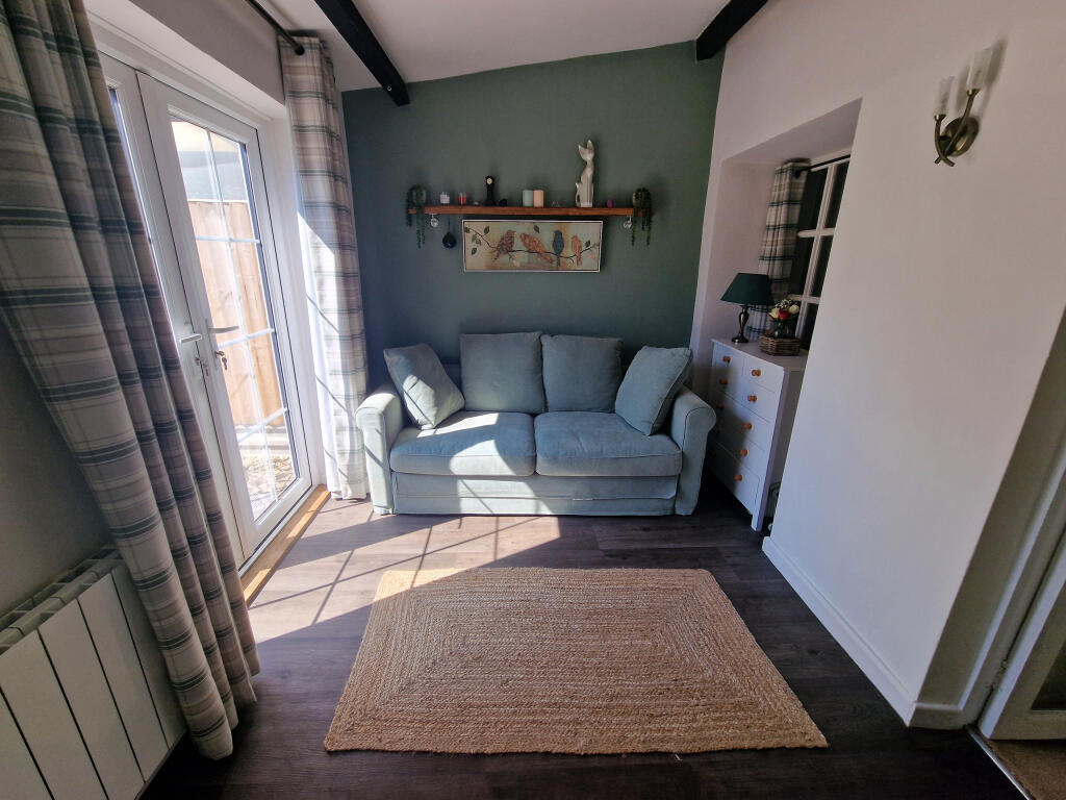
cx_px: 533
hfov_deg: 106.2
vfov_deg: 89.9
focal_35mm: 13
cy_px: 400
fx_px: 400
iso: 50
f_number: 2.2
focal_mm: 2.2
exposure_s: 1/311
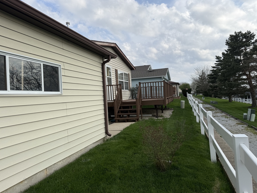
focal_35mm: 25
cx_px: 129
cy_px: 97
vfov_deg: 54.9
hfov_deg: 69.4
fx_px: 186
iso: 80
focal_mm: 6.76
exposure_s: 1/3953
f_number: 1.78
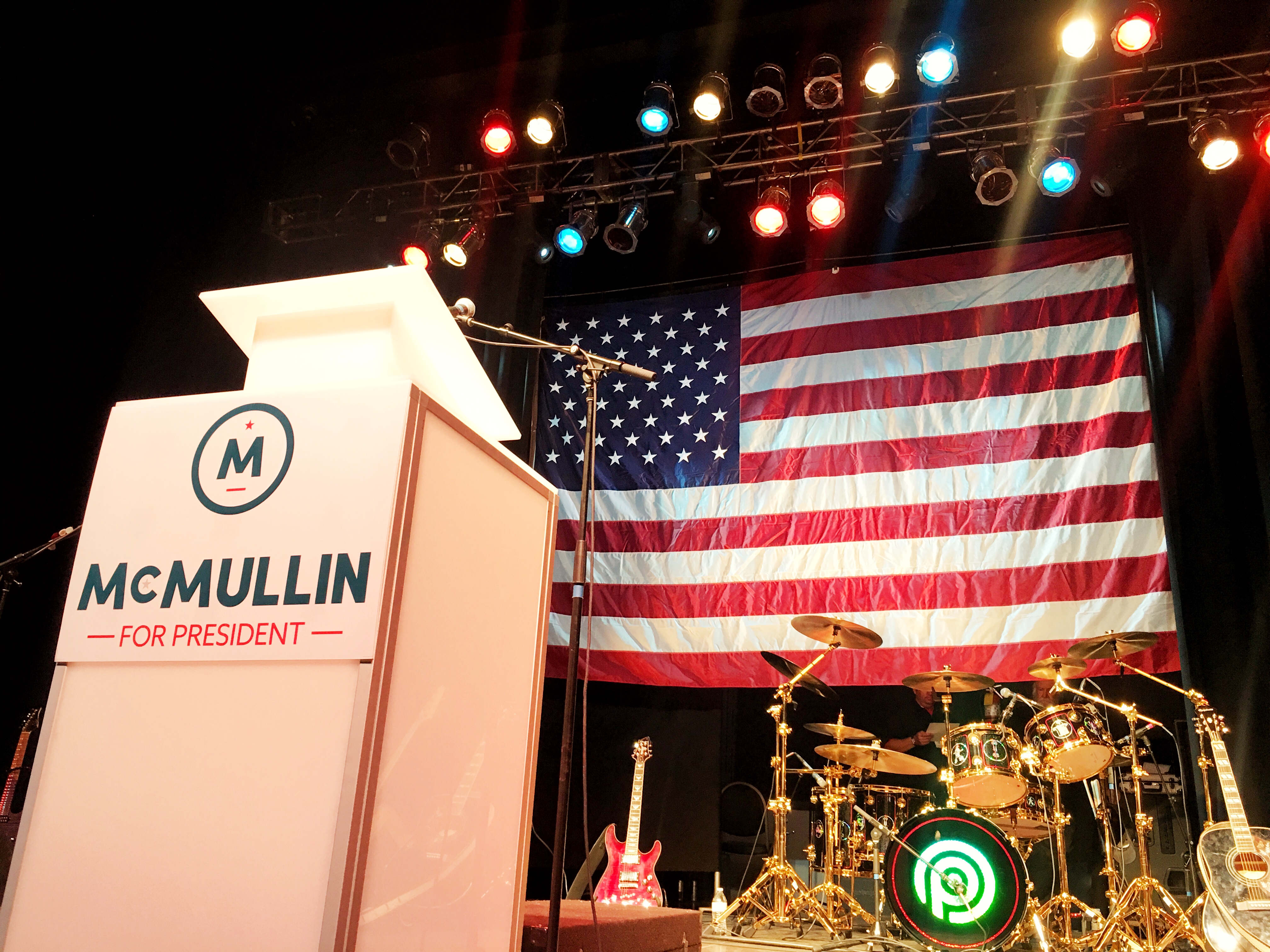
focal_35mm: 29
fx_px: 1064
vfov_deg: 48.2
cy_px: 476
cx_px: 635
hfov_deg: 61.7
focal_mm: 4.15
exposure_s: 1/30
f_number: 2.2
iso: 40
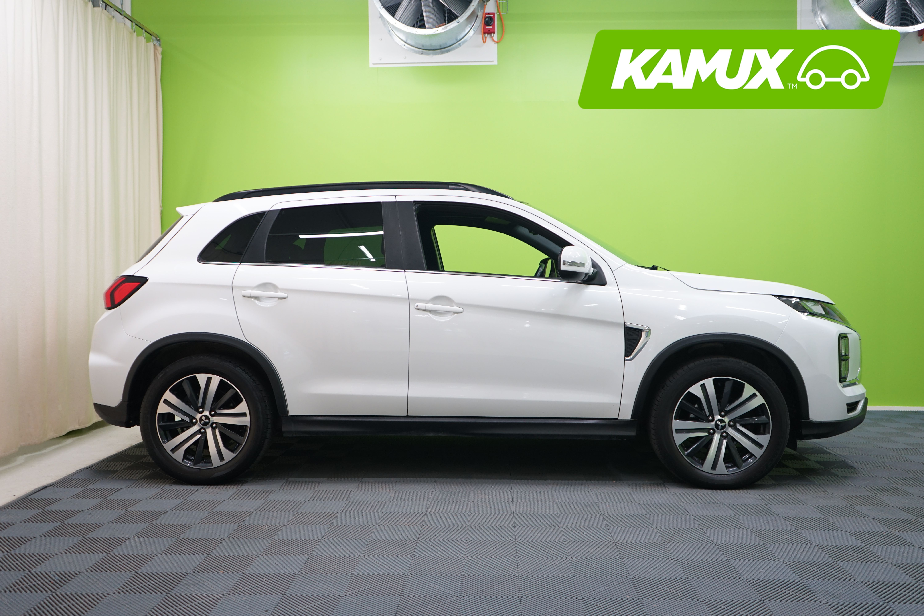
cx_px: 462
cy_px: 308
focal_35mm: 31
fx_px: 796
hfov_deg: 60.3
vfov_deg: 42.3
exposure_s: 1/50
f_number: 4
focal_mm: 31
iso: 500
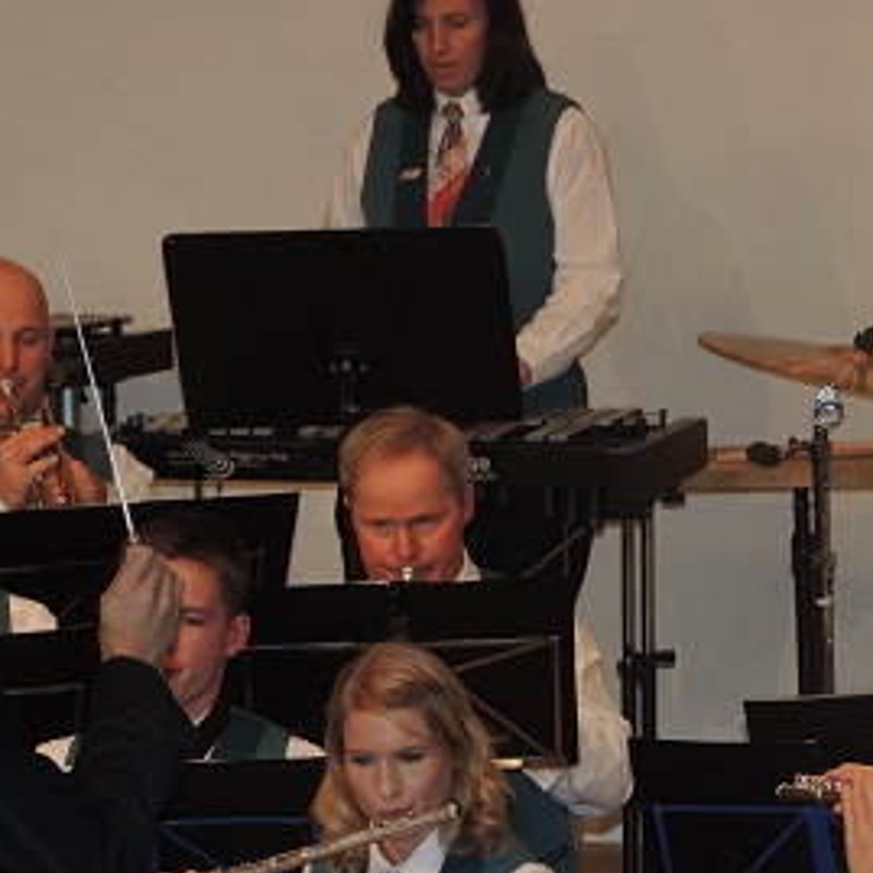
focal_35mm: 394
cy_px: 542
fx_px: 11242
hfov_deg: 4.4
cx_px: 529
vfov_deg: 4.4
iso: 200
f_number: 4
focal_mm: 42.8
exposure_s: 1/60
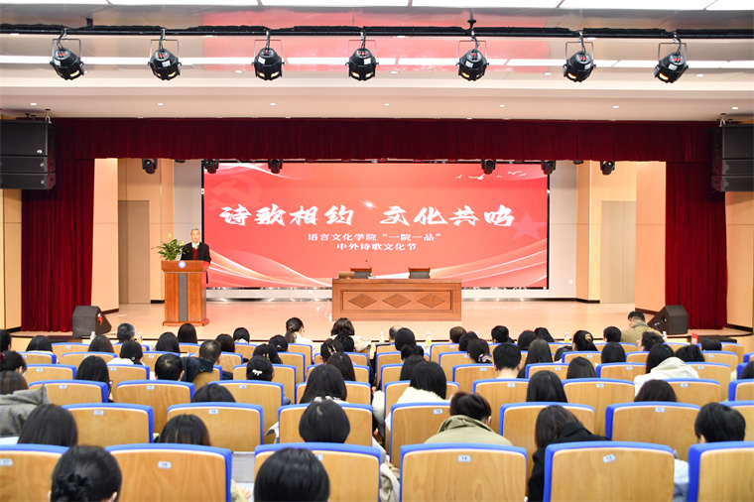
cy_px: 251
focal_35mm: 36
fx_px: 754
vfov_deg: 36.8
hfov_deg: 53.2
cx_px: 377
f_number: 4
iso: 800
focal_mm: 24
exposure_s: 1/100
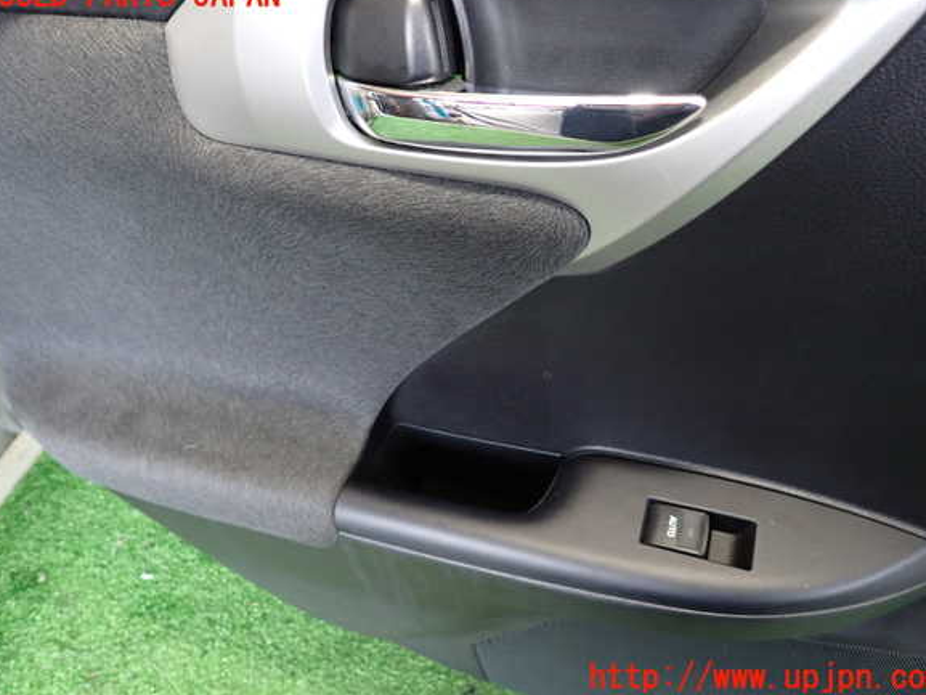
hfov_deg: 67.3
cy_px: 337
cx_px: 470
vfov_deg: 53.1
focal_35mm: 26
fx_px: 696
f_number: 2
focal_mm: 4.5
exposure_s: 1/25
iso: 800
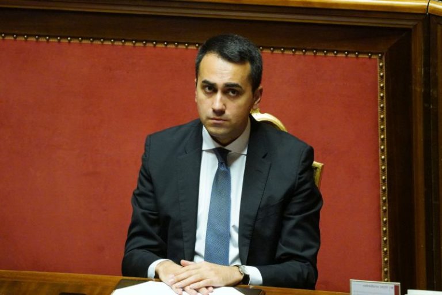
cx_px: 221
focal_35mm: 490
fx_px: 6016
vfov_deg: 2.8
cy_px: 148
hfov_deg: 4.2
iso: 12800
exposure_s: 1/160
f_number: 5.6
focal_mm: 327
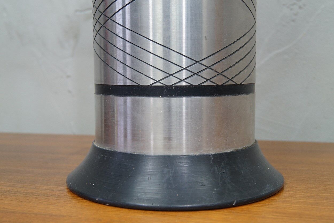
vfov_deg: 25.7
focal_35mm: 52
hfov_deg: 37.9
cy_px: 112
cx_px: 167
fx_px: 487
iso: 400
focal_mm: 35
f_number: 6.3
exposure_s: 1/10
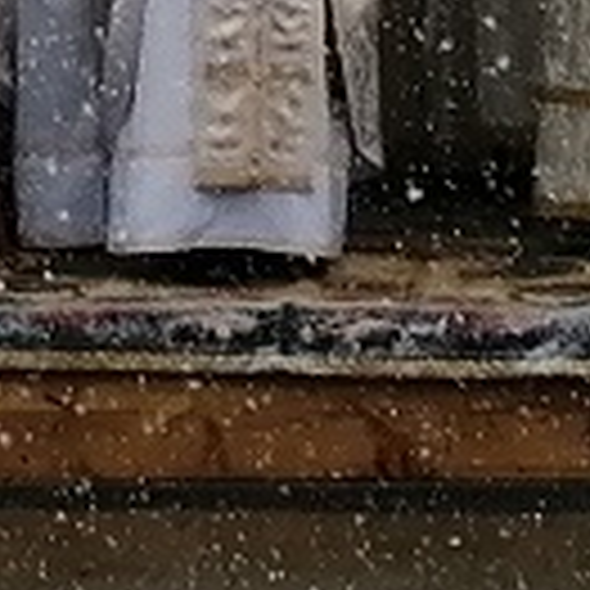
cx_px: 104
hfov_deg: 4.9
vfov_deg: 4.9
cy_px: -576
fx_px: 6846
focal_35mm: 355
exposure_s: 1/498
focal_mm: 3.6
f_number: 1.8
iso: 50
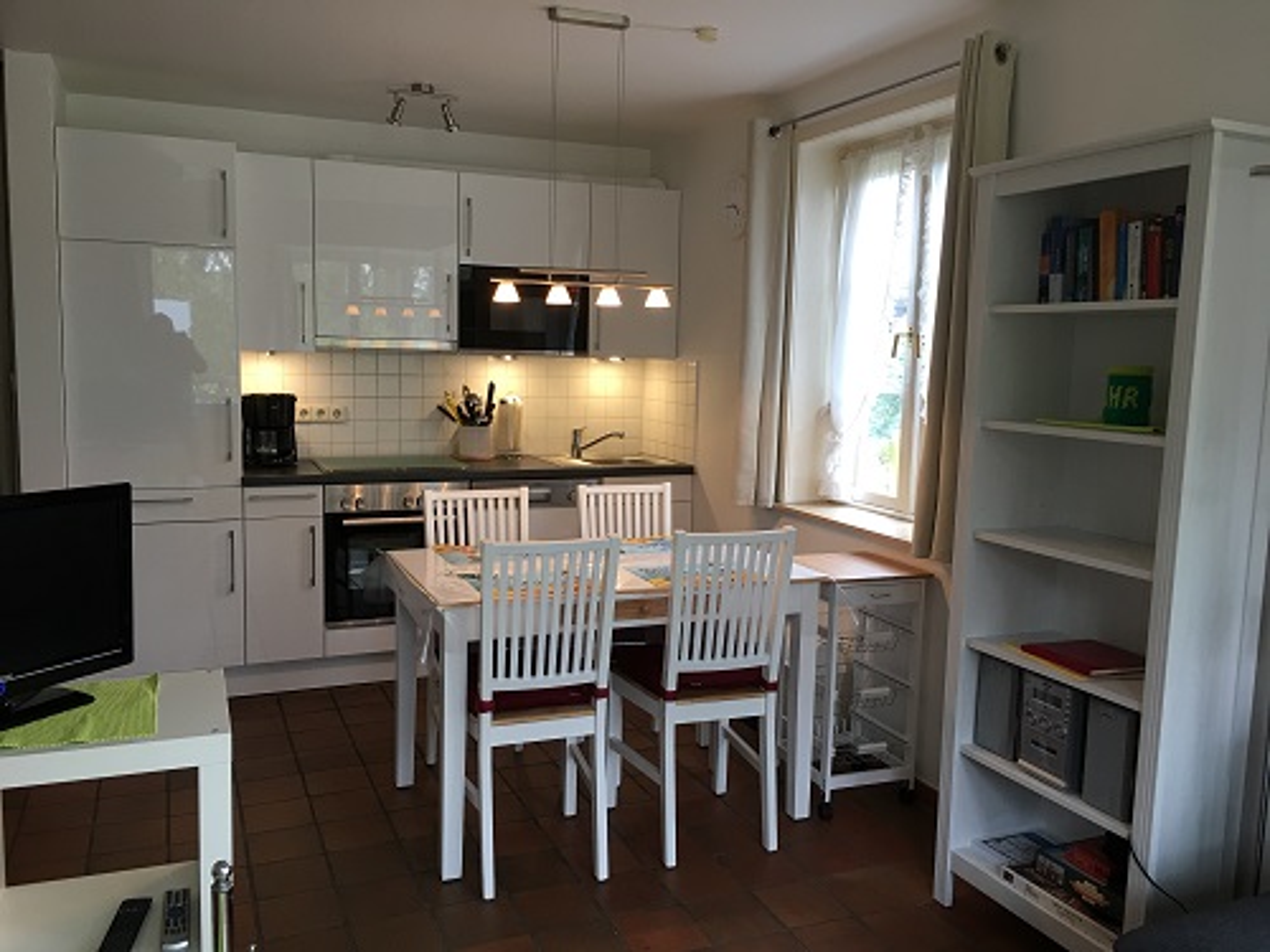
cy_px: 476
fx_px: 1064
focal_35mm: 29
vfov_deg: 48.2
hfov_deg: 61.7
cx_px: 635
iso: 32
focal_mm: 4.15
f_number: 2.2
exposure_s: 1/17
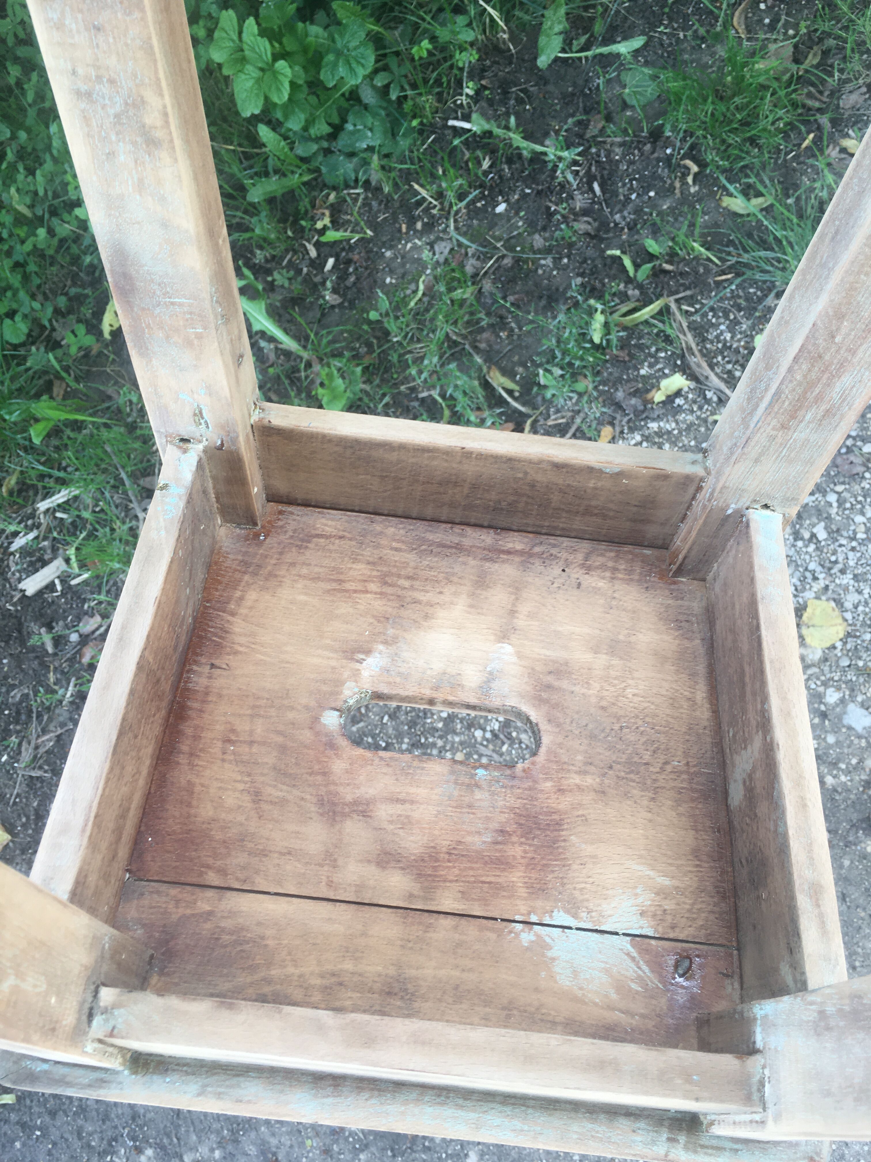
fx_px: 973
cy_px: 581
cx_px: 436
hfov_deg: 48.2
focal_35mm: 29
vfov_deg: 61.7
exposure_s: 1/100
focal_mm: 4.15
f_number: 2.2
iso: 25
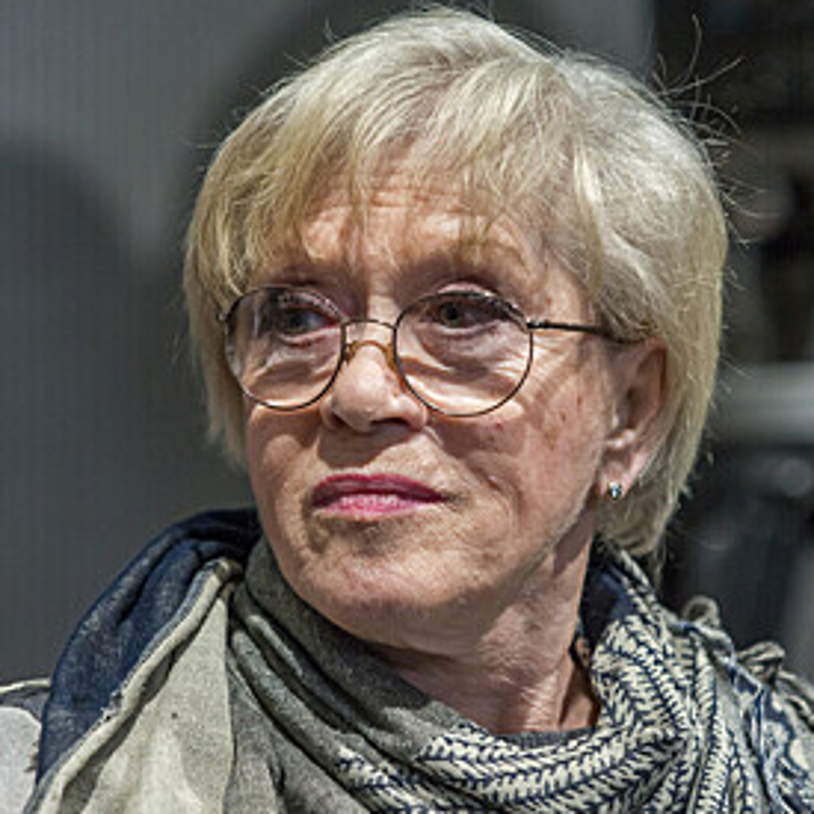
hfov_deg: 8.0
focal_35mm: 219
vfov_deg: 8.0
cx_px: 374
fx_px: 5826
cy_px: 474
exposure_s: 1/200
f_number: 3.2
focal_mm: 135
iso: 2500
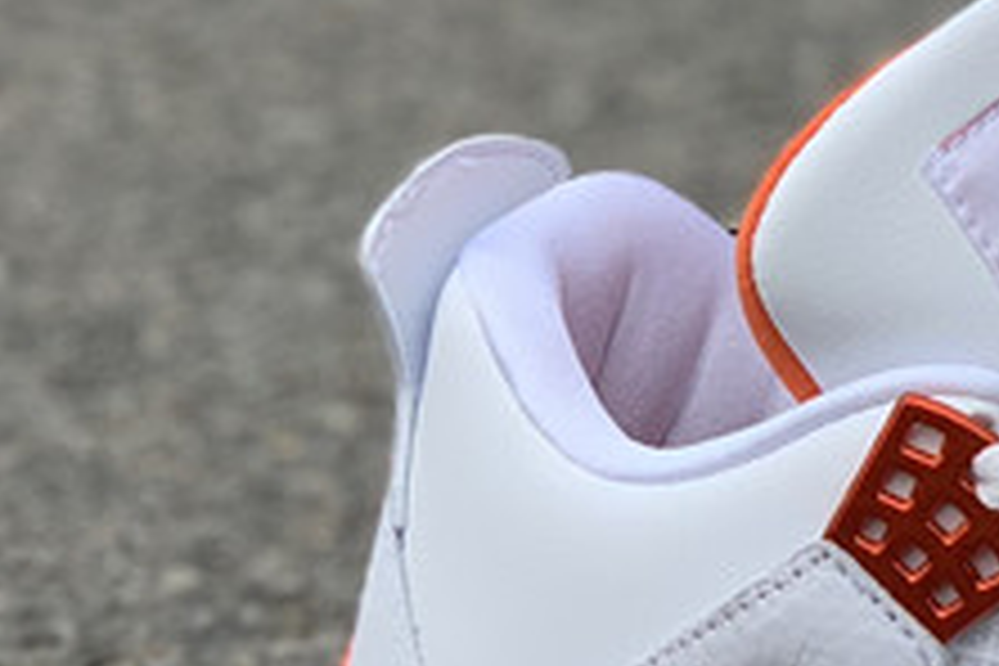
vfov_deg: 7.0
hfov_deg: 10.1
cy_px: 508
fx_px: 5411
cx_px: 1616
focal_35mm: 195
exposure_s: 1/727
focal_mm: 6
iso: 16
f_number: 2.4
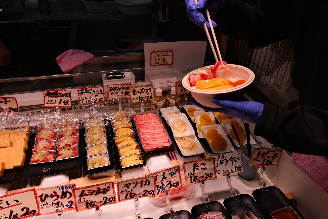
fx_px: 237
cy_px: 110
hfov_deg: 69.4
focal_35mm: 26
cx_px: 164
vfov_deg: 49.6
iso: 250
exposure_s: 1/250
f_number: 5.6
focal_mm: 17
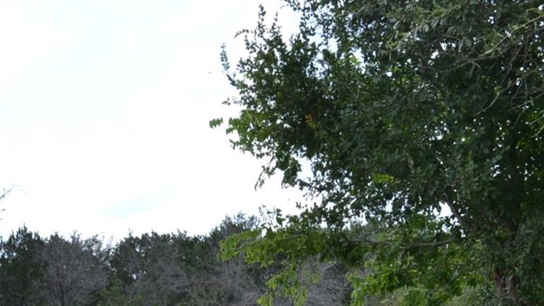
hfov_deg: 20.5
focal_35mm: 101
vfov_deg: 11.7
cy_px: 387
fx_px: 1457
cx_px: 9
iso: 400
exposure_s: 1/400
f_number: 10
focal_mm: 24
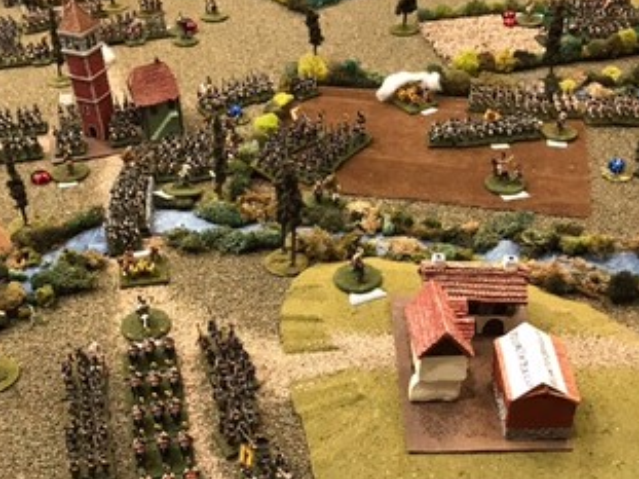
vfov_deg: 32.8
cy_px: 269
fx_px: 812
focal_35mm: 44
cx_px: 314
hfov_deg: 43.0
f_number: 1.8
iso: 64
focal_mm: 3.99
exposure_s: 1/15
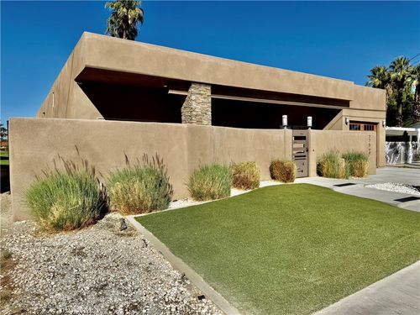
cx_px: 210
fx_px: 291
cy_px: 158
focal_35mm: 24
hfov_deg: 71.6
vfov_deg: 56.8
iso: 80
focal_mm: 6.76
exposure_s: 1/7937
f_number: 1.78
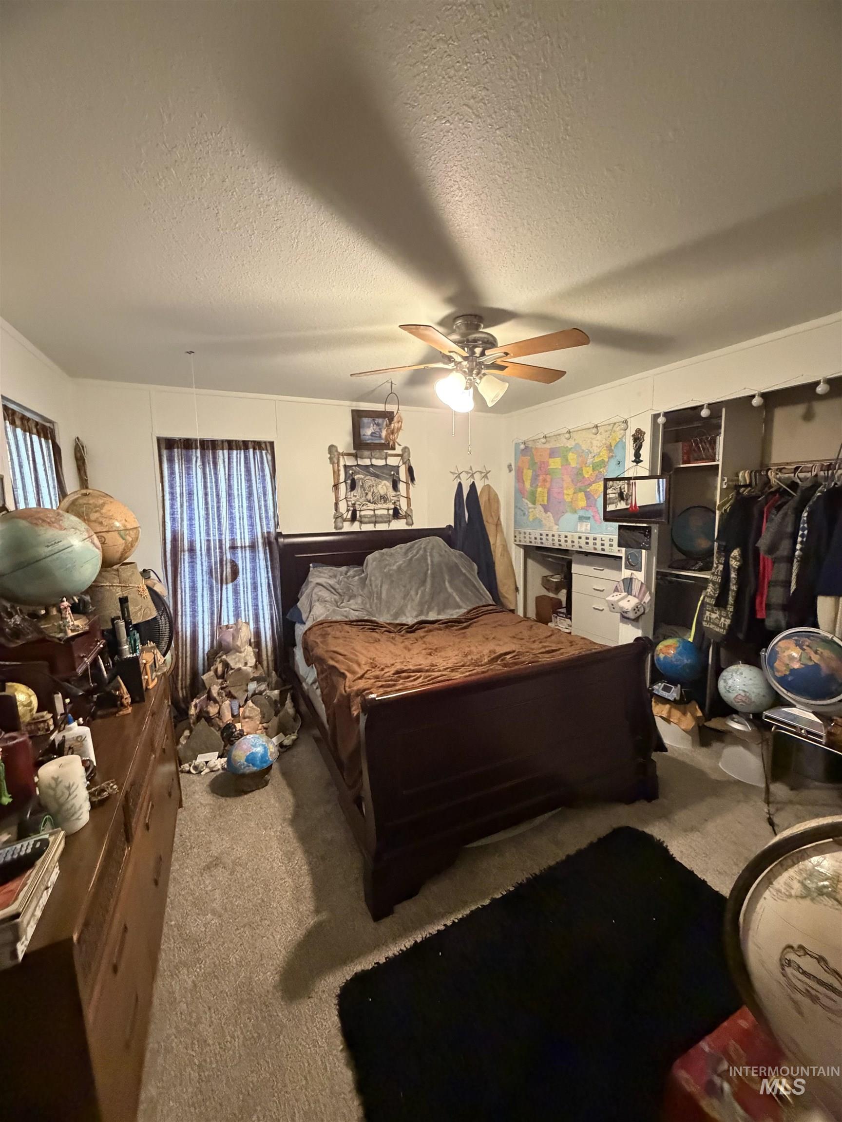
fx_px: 454
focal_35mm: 14
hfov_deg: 85.7
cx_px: 421
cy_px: 561
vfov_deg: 102.1
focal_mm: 2.22
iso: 1000
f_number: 2.2
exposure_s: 1/60
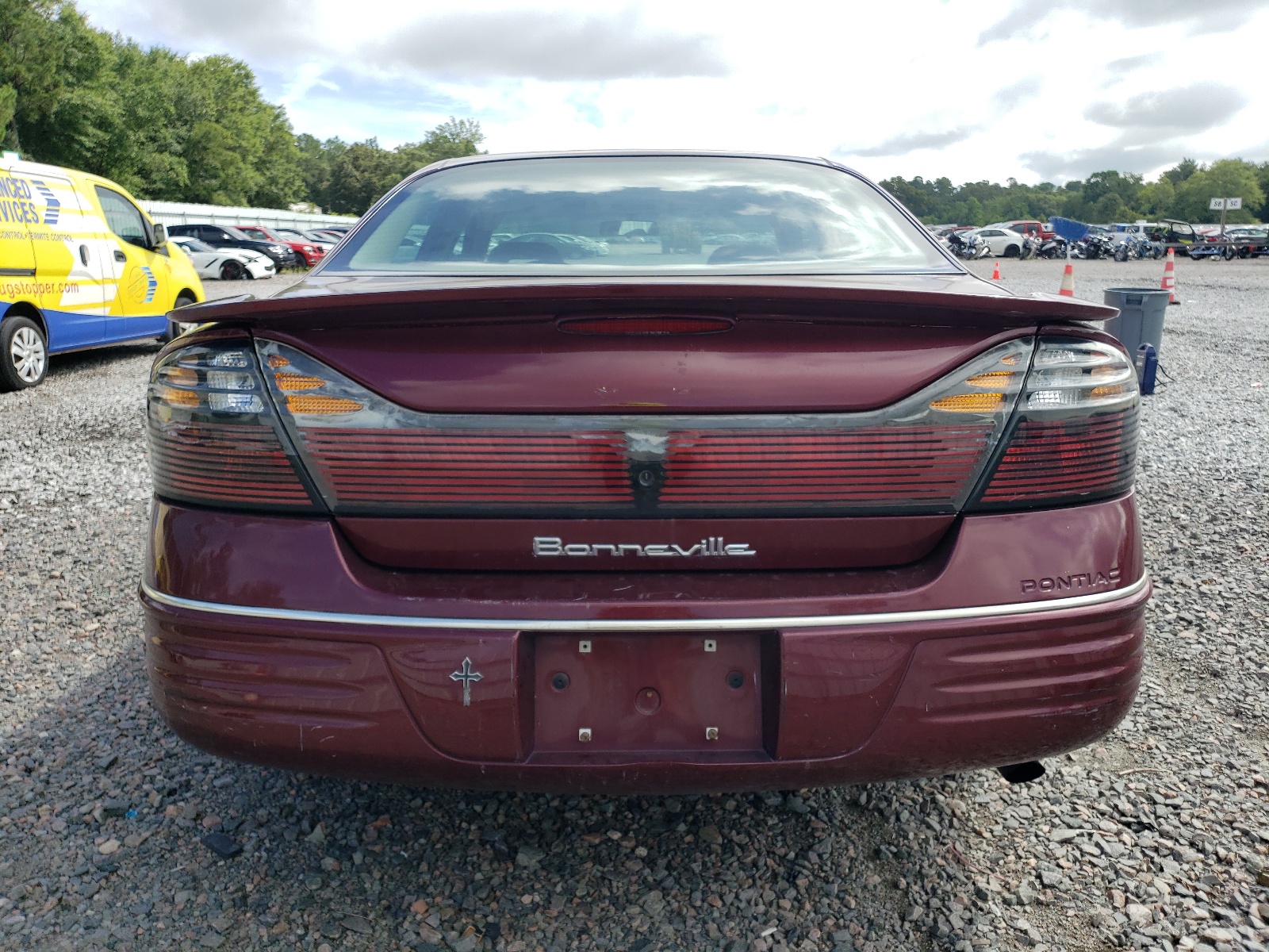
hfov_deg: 67.3
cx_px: 634
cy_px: 476
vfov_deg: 53.1
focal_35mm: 26
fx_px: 953
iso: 50
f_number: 1.5
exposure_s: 1/2000
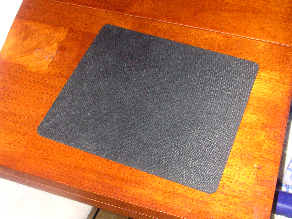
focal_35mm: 54
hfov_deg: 35.5
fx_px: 456
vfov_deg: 27.0
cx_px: 146
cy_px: 110
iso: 400
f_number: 5.4
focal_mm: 8.2
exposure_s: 1/60
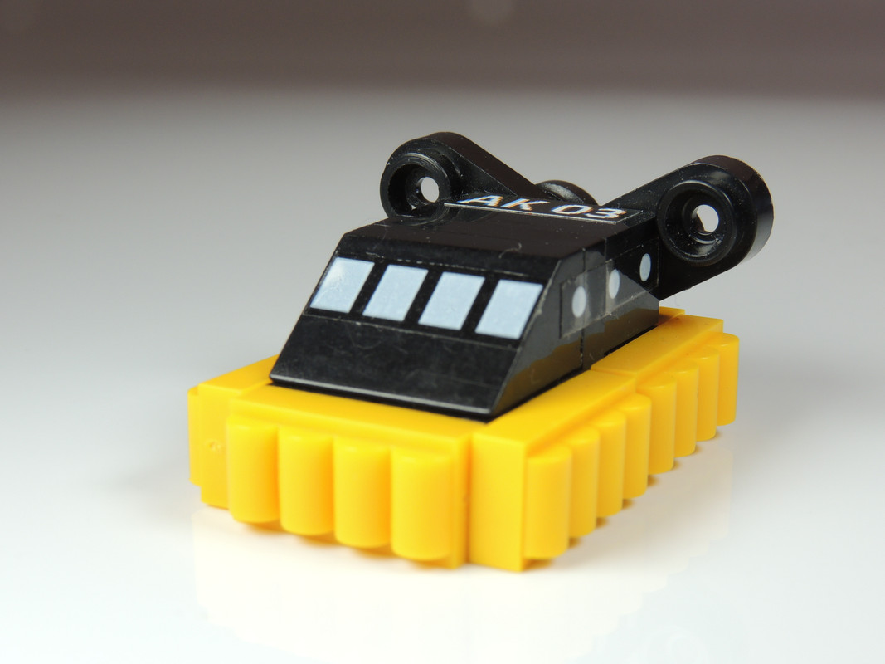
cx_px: 442
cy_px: 332
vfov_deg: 21.0
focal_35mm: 70
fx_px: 1789
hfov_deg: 27.8
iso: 100
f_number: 6.8
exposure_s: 1/20
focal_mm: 12.4
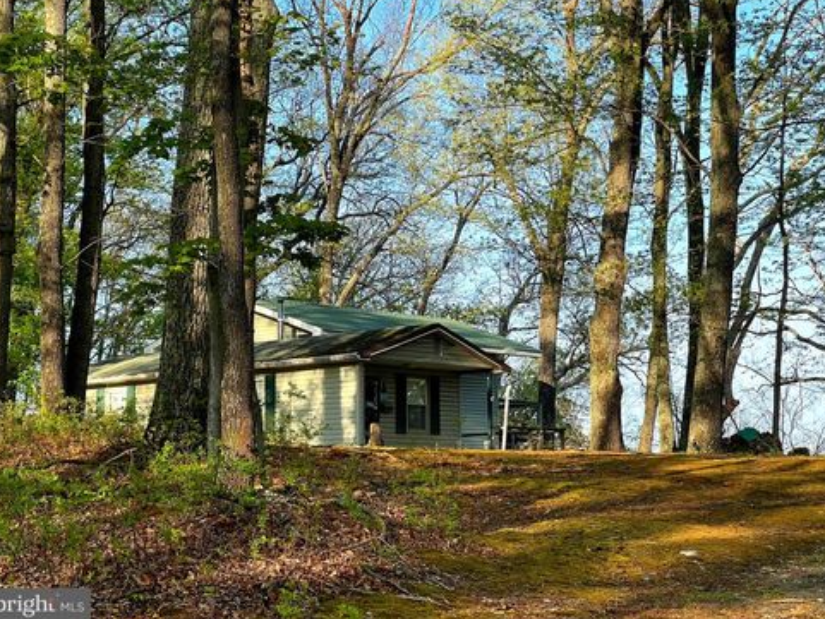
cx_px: 415
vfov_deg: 18.4
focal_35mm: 80
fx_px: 1907
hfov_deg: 24.4
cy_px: 301
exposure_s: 1/232
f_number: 2.8
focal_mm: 9
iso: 32
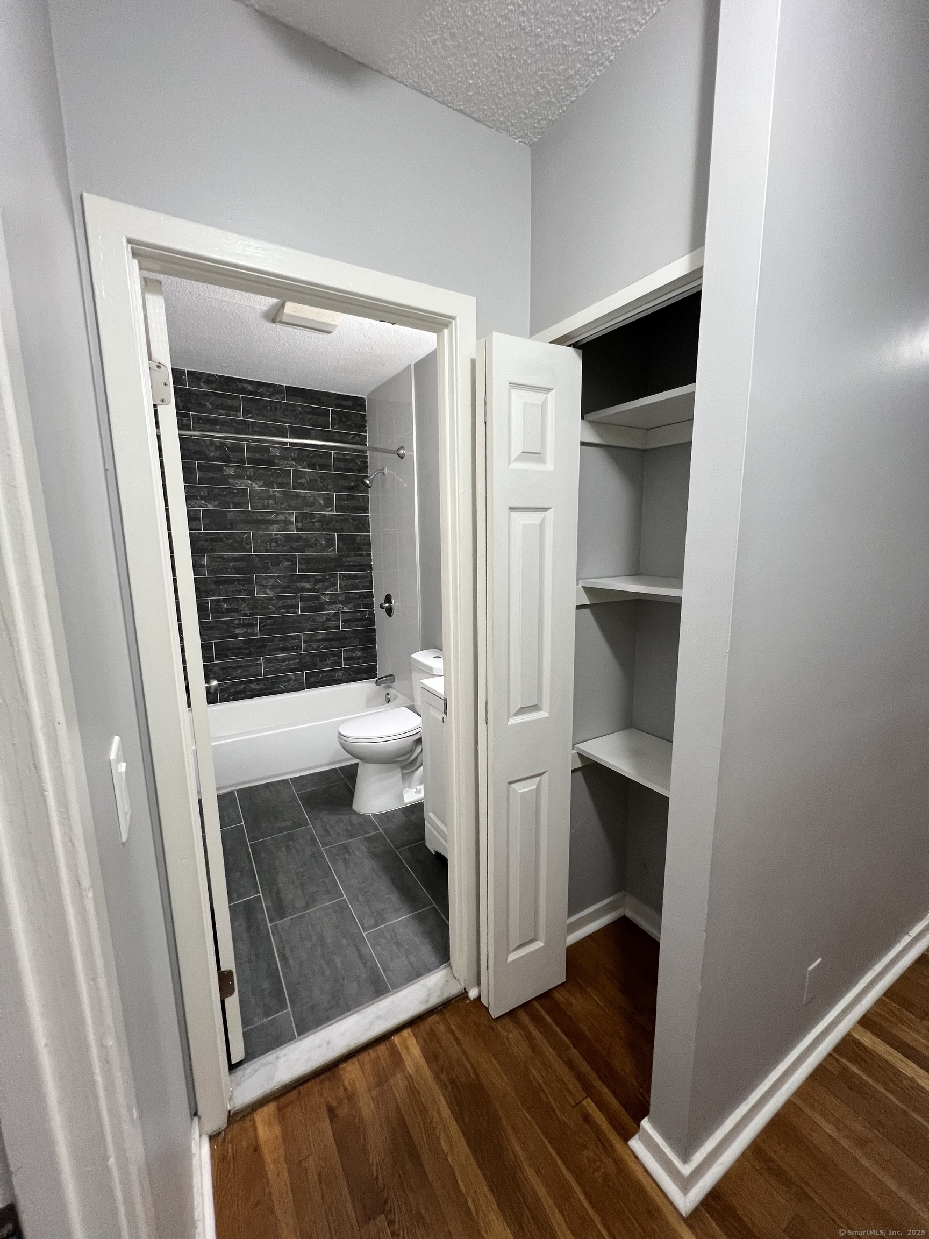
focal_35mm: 13
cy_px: 620
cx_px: 464
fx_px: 465
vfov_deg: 106.2
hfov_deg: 89.9
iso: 200
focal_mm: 1.57
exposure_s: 1/60
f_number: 1.8
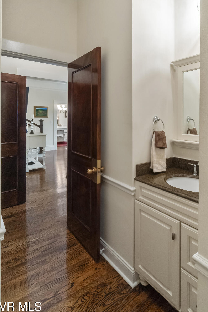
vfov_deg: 82.4
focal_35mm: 20
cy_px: 118
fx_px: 173
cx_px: 129
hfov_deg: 61.2
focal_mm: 10
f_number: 9
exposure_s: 1/13
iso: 800
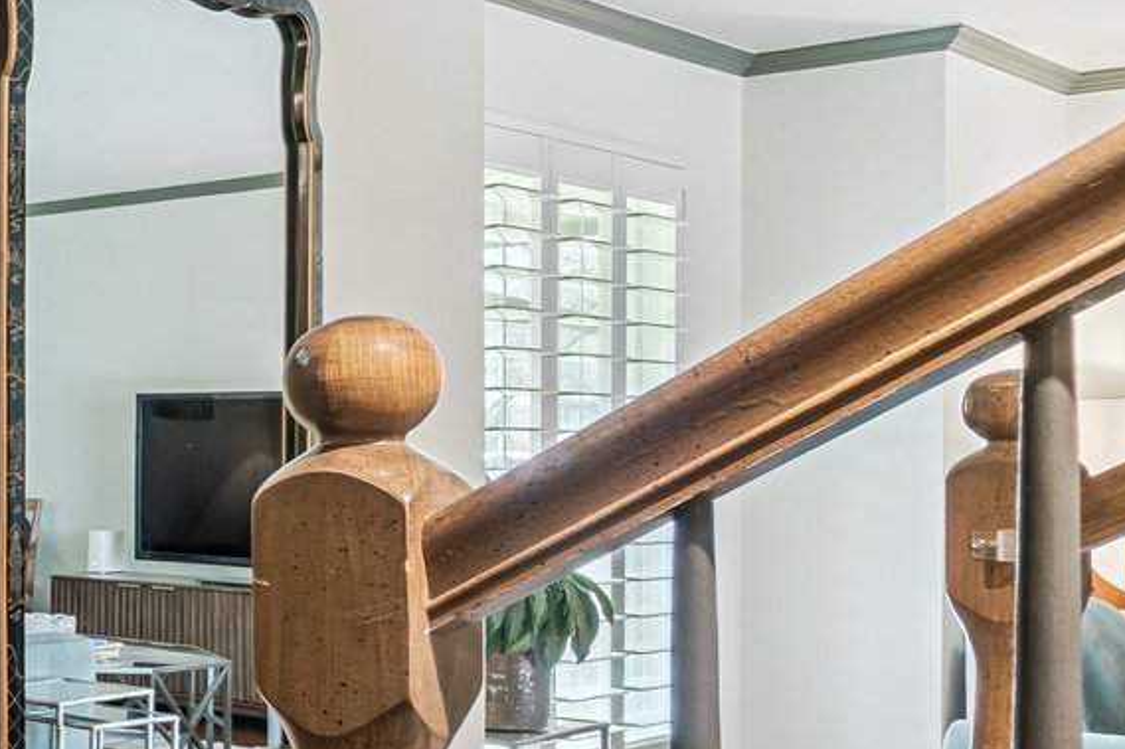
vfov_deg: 24.9
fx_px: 1687
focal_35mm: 54
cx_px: -734
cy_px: 491
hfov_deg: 24.3
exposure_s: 1/5
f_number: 6.3
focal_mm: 10
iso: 200
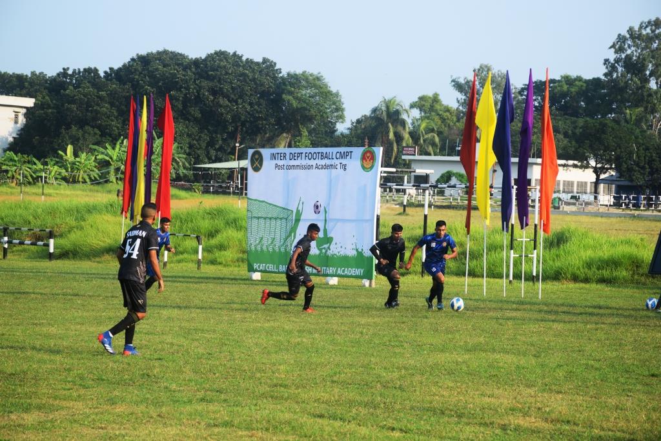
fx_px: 2341
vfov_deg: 10.8
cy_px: 220
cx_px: 330
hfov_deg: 16.1
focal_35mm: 128
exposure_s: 1/250
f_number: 8
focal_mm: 85
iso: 220
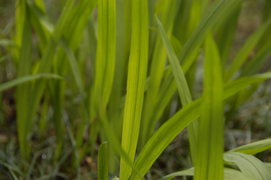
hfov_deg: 15.2
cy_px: 90
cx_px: 136
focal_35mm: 135
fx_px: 1015
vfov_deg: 10.1
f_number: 5.3
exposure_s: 1/30
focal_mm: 90
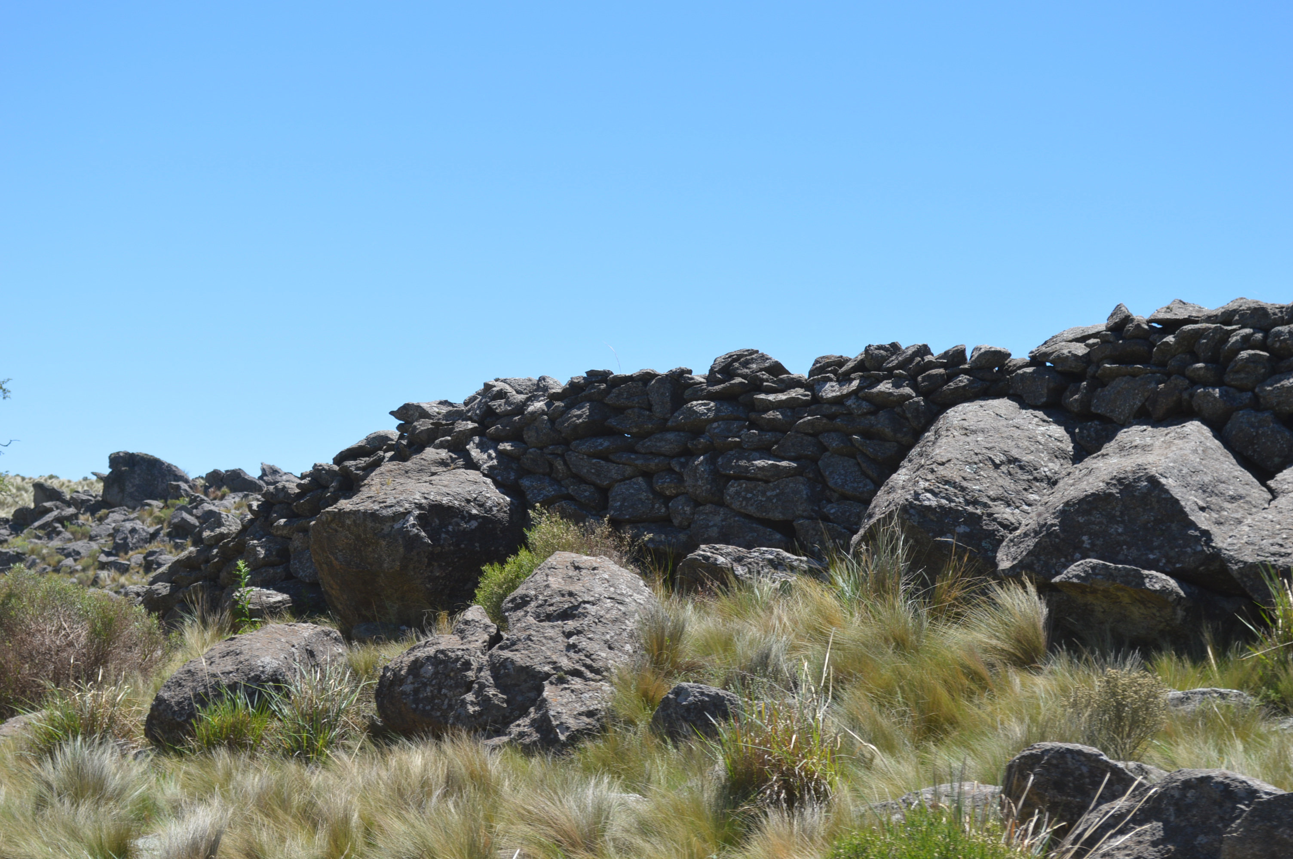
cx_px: 646
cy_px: 430
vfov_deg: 18.1
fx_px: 2691
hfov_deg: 27.0
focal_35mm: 75
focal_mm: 50
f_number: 7.1
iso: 100
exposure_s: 1/200
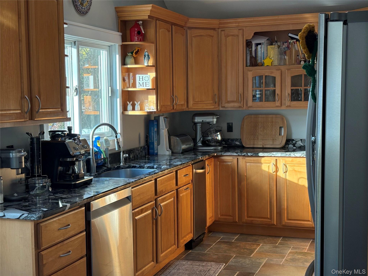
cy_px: 138
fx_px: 553
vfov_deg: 28.0
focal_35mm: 52
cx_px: 184
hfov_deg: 36.8
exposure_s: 1/60
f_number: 1.6
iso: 64
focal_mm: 5.96
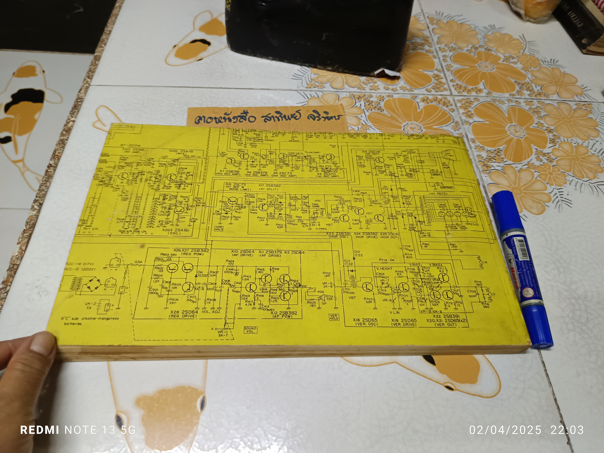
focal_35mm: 24
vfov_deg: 56.8
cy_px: 226
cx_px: 302
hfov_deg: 71.6
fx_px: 419
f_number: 1.7
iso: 1063
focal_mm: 5.31
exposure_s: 1/33.3
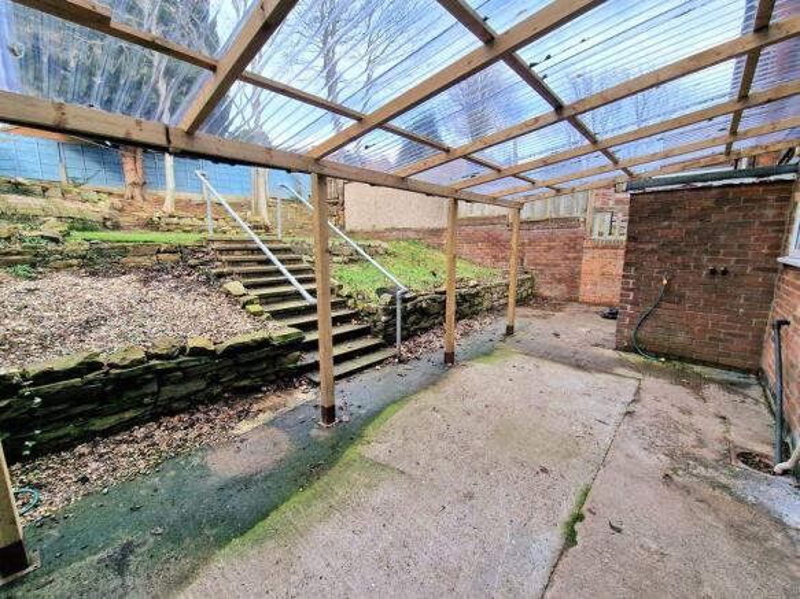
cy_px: 300
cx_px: 400
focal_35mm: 13
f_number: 2.2
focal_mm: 2.2
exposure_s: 1/357
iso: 50
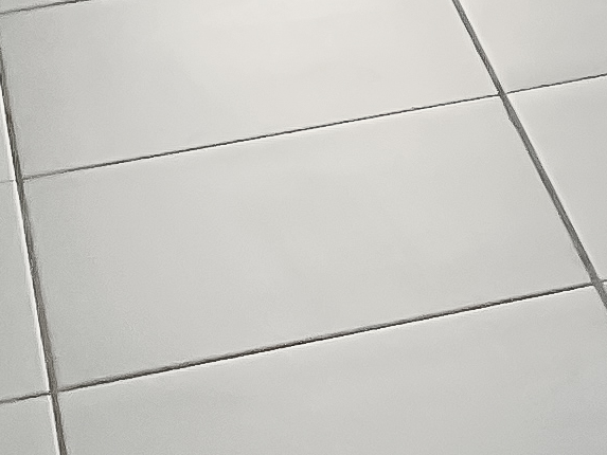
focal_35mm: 204
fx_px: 3578
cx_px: 1343
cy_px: -875
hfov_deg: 8.9
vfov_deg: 6.7
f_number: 1.8
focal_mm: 3
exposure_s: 1/50
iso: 50
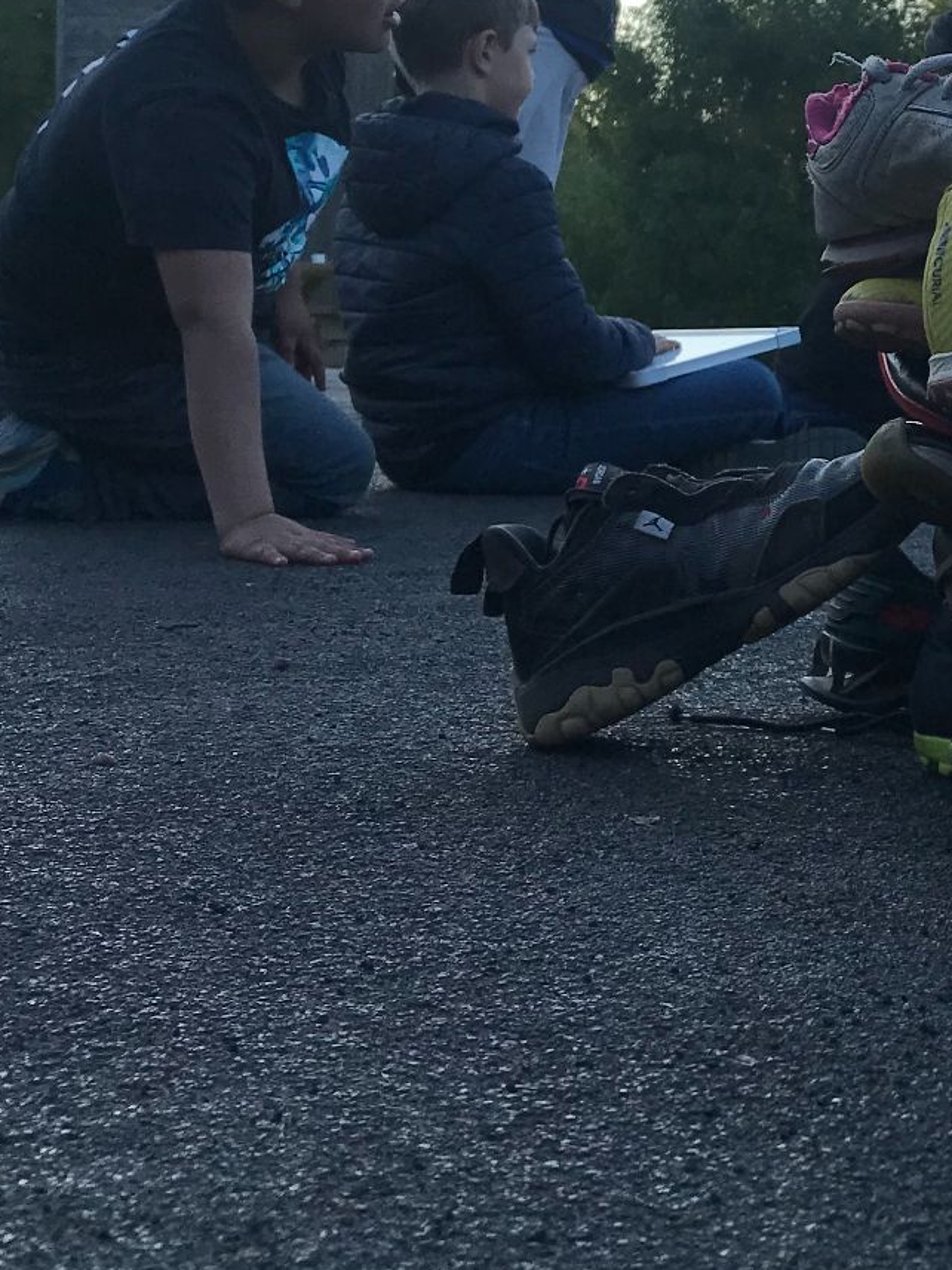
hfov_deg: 20.8
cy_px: 315
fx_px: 2457
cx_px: 1069
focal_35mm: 67
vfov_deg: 28.5
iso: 20
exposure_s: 1/1076
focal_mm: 3.99
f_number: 1.8
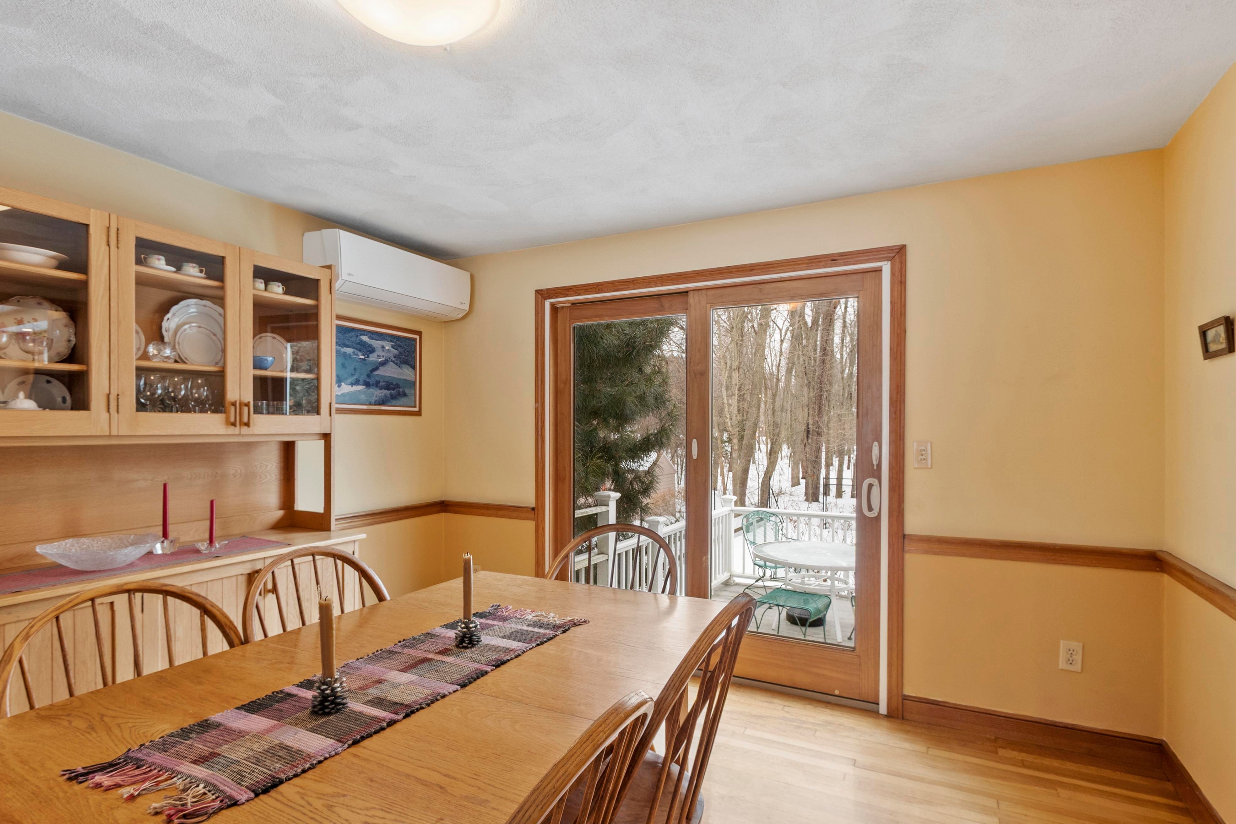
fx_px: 618
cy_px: 412
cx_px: 618
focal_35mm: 18
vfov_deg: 67.4
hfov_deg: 90.0
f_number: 8
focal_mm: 12
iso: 400
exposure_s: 1/2.5
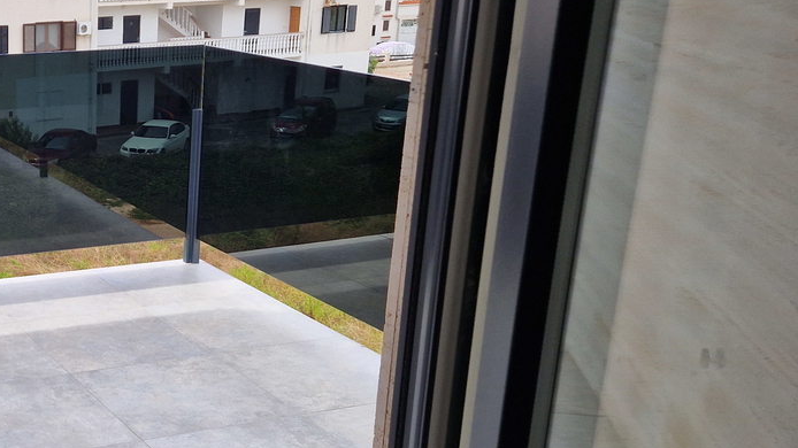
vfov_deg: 23.0
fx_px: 1100
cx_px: -10
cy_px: 283
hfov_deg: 35.8
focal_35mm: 52
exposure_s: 1/1144
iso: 50
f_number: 1.8
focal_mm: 5.4
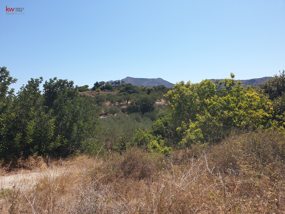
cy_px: 107
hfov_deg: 67.3
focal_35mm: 26
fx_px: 214
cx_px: 142
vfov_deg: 53.1
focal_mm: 4.3
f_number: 2.4
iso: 50
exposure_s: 1/1563
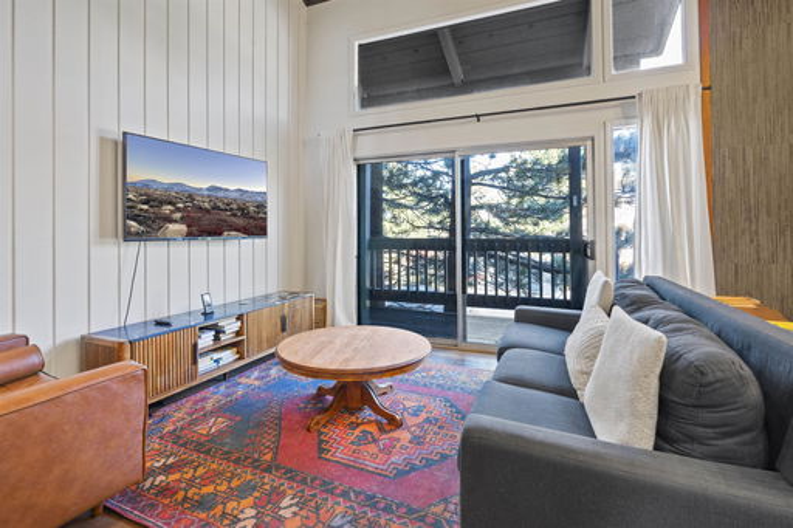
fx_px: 352
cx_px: 396
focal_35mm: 16
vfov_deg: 73.7
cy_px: 264
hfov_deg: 96.8
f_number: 8
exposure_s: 5
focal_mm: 16
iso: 400
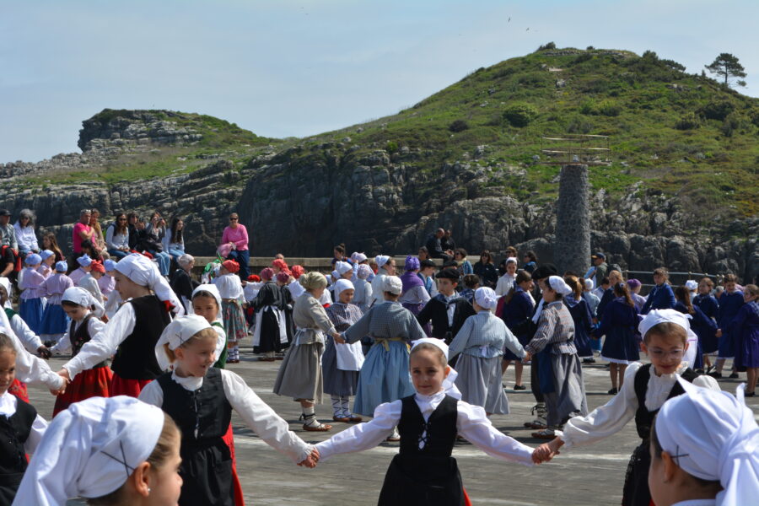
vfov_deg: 16.6
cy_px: 253
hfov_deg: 24.6
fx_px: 1739
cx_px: 380
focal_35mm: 82
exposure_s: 1/250
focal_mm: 55
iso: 100
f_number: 8
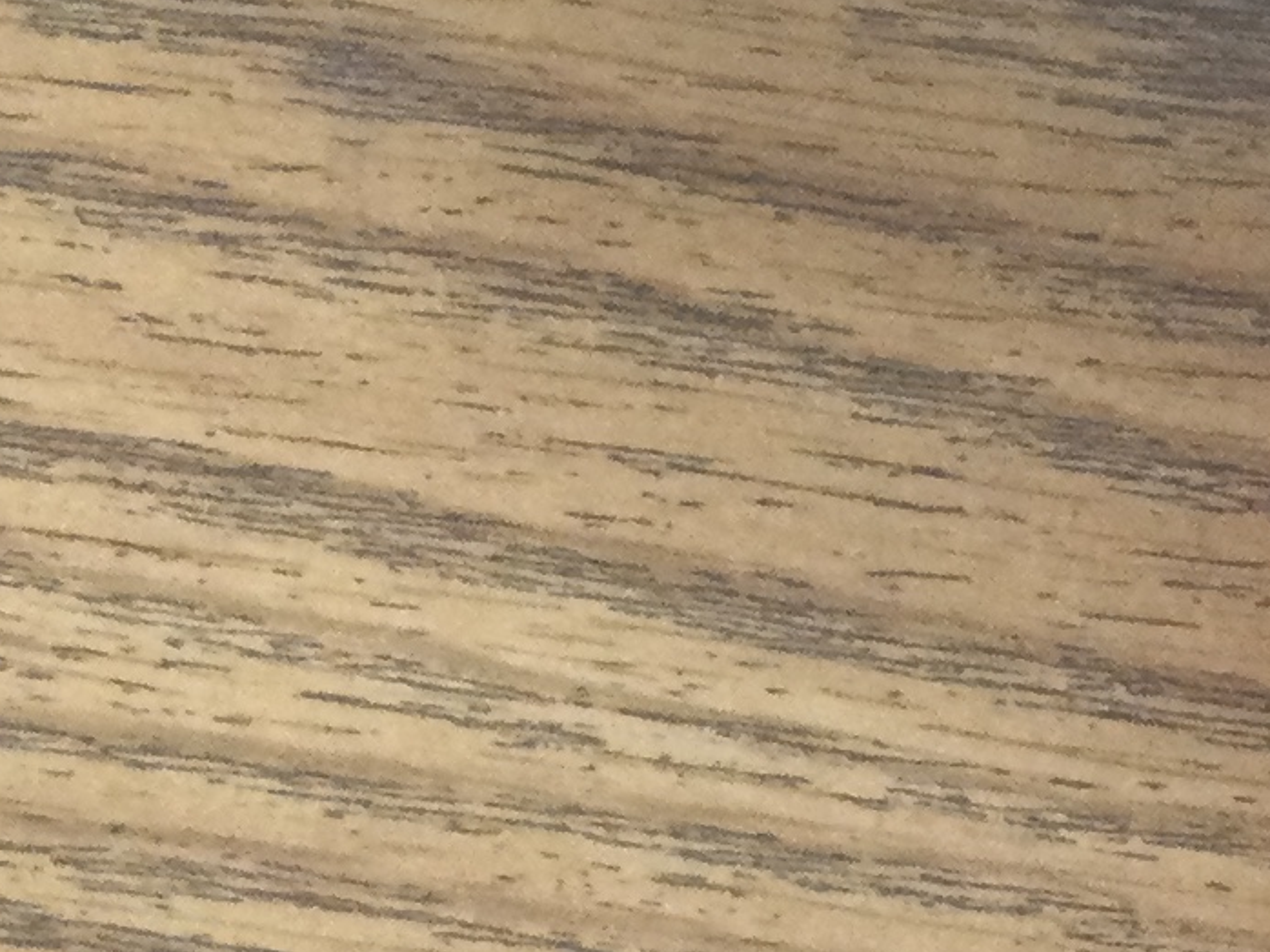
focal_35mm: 145
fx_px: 5318
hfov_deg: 13.3
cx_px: 1516
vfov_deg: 10.2
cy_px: 322
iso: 80
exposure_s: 1/30
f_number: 2.4
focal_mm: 3.3
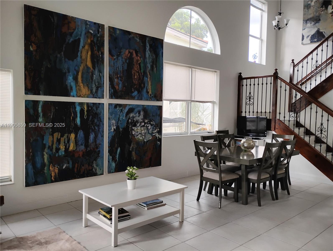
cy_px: 126
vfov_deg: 49.9
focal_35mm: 28
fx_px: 270
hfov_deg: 63.4
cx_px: 166
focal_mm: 4.26
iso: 450
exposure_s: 1/60
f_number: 1.8
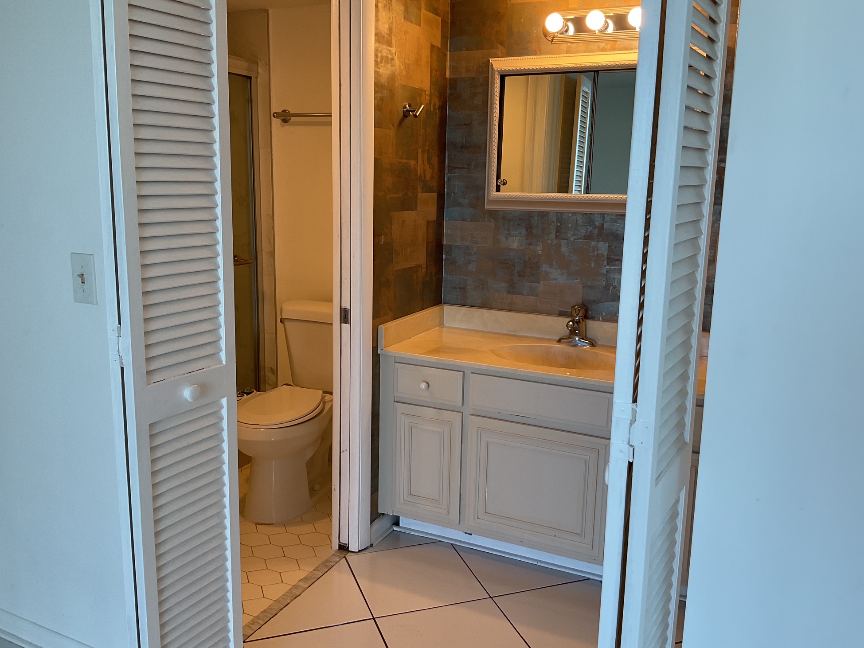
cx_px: 436
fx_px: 749
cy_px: 314
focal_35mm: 30
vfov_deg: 46.8
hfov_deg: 60.0
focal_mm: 3
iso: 40
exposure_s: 1/120
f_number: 1.8
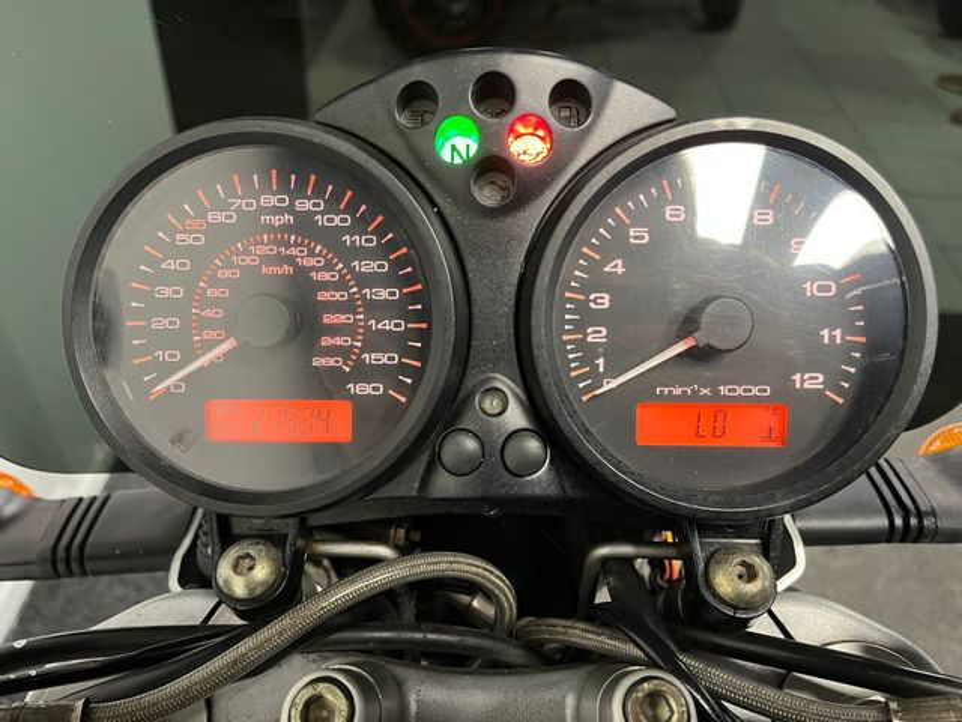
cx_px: 481
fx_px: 723
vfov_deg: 53.1
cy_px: 361
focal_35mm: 26
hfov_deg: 67.3
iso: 320
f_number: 1.6
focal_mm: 5.1
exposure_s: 1/50
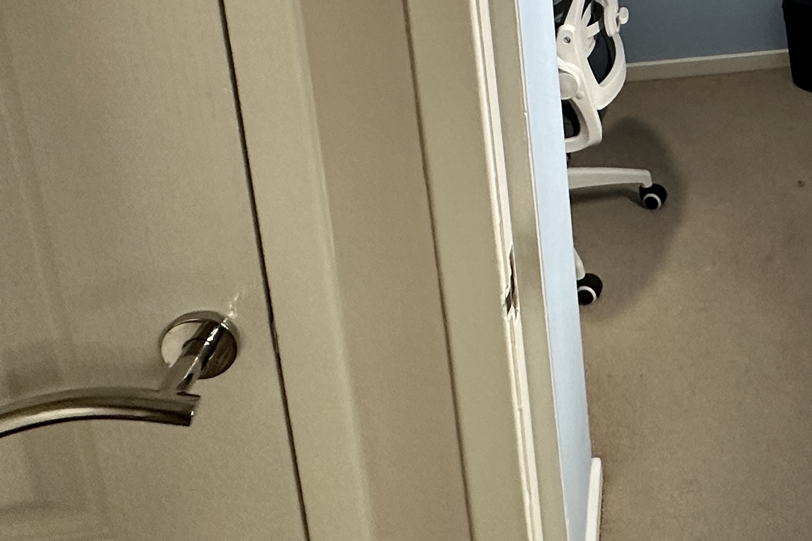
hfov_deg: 40.7
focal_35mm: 43
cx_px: 779
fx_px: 970
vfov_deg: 26.4
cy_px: -166
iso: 250
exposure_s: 1/99
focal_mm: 2.22
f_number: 2.2
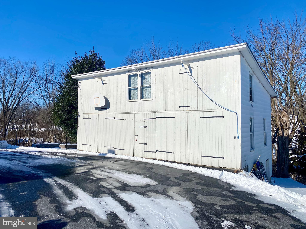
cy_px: 114
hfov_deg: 67.3
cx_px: 153
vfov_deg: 53.1
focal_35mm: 26
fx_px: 230
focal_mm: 4.25
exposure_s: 1/11494
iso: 32
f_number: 1.8
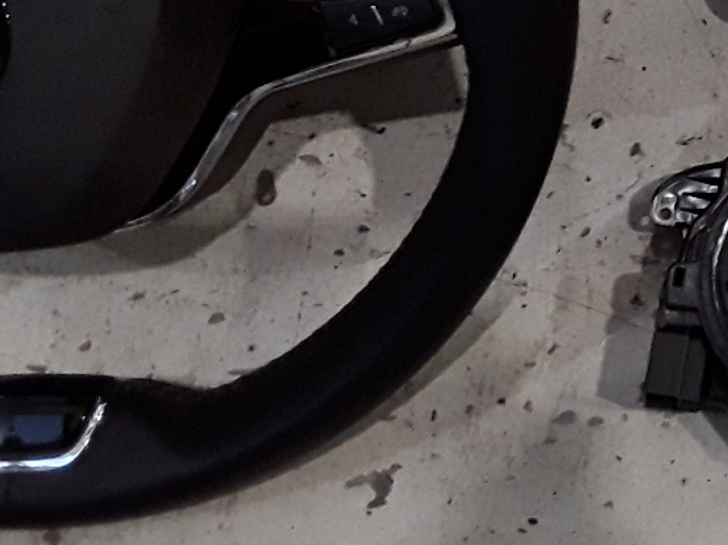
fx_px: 1871
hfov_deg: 20.1
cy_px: -38
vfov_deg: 16.2
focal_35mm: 89
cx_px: 963
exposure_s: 1/33
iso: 348
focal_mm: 3.3
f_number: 2.2
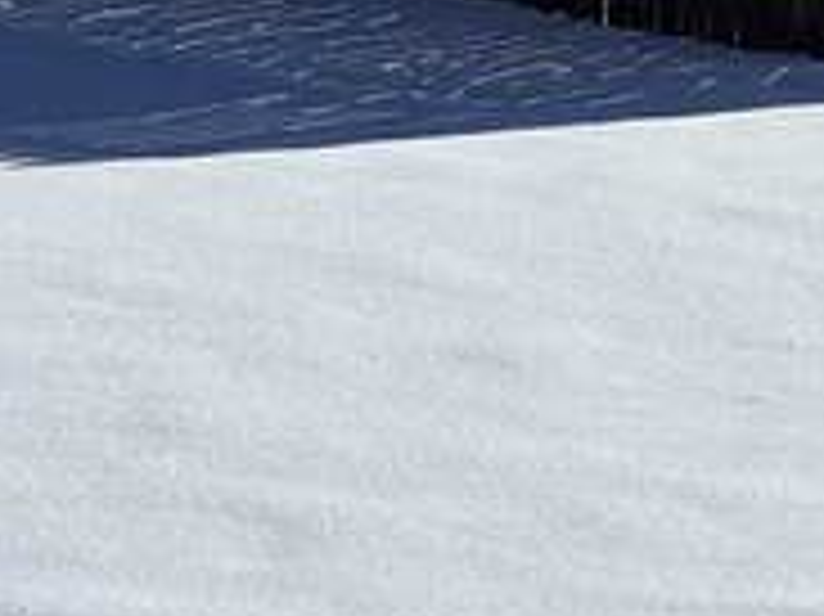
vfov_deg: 7.9
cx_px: 1616
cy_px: -436
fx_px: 4329
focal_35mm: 182
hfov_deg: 10.1
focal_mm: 5.96
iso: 50
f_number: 1.6
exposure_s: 1/10989
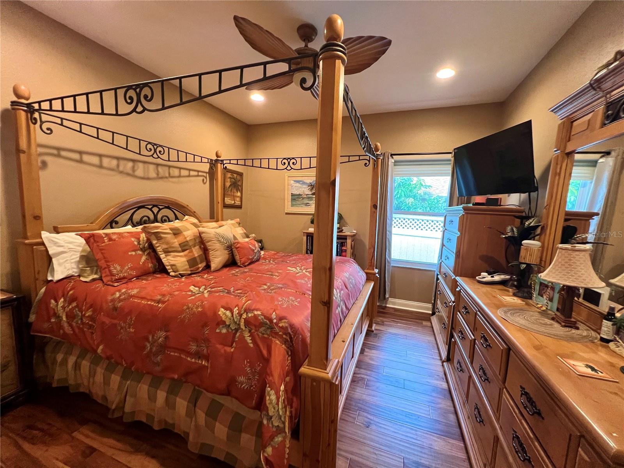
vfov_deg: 89.9
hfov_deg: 106.2
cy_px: 234
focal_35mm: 13
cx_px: 312
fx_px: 234
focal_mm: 1.57
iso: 500
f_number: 1.8
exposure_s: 1/60
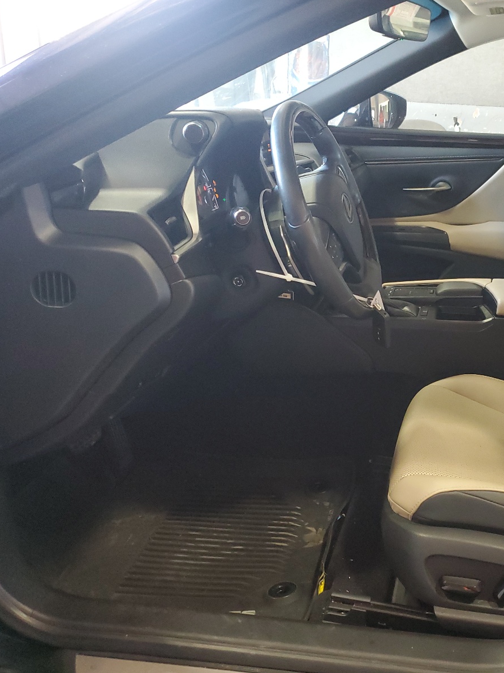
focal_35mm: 35
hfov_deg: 38.5
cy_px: 335
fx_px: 680
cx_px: 430
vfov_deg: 52.6
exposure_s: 1/60.2
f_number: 1.5
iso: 324
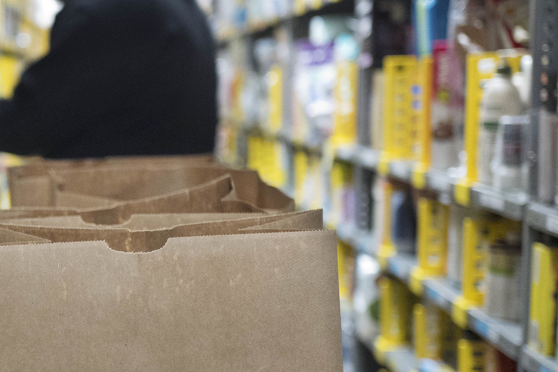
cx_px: 39
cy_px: 215
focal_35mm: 73
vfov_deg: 18.7
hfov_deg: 26.6
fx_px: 1131
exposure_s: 1/320
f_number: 2
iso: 3200
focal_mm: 28
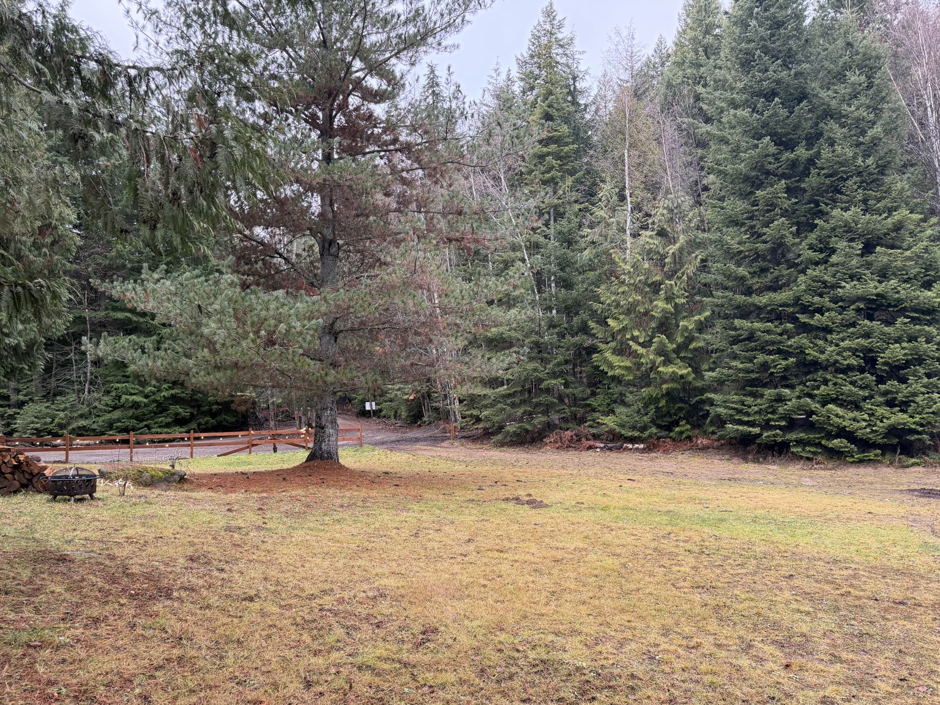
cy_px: 367
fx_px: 679
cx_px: 451
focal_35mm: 25
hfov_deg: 69.4
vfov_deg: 54.9
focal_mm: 6.76
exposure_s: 1/121
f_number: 1.78
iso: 160
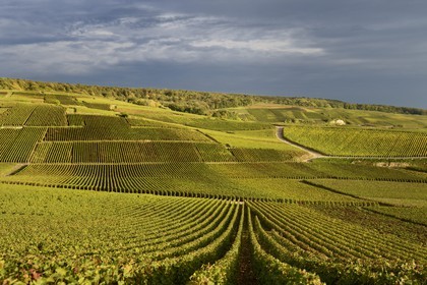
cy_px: 142
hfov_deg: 46.4
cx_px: 214
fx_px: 498
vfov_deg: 31.9
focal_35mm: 42
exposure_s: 1/200
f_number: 7.1
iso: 200
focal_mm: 42
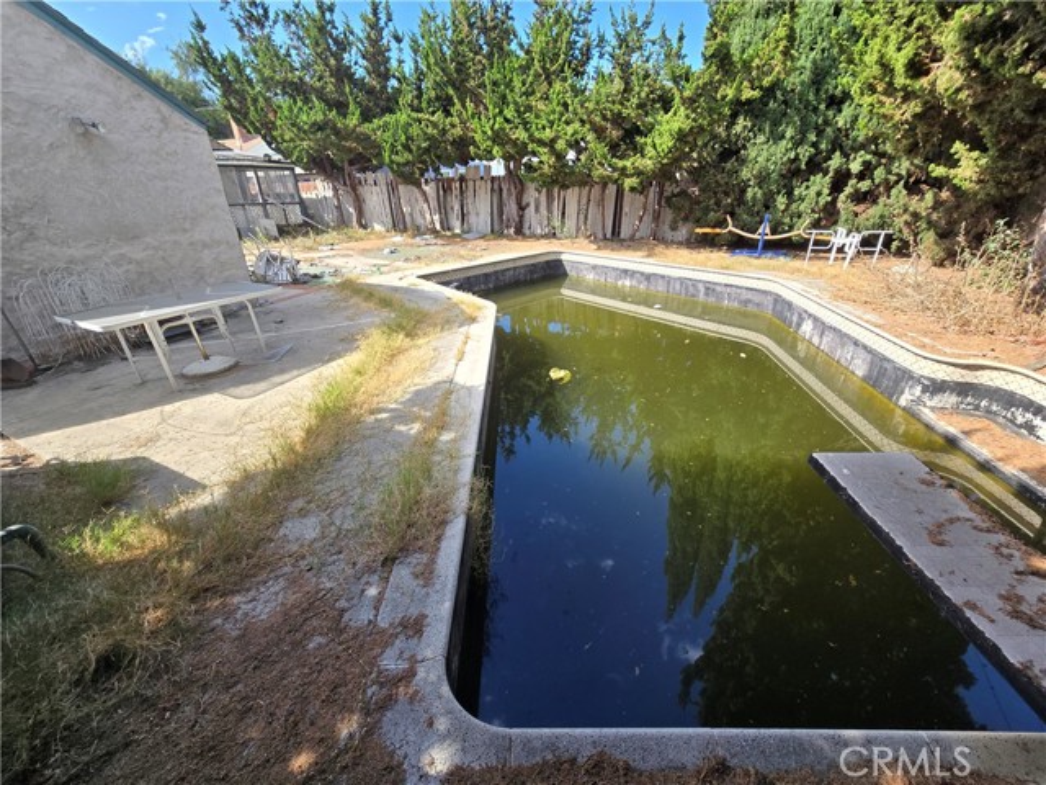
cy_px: 392
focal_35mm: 13
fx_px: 393
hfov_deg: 106.2
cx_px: 523
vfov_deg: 89.9
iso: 50
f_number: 2.2
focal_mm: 2.2
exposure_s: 1/640
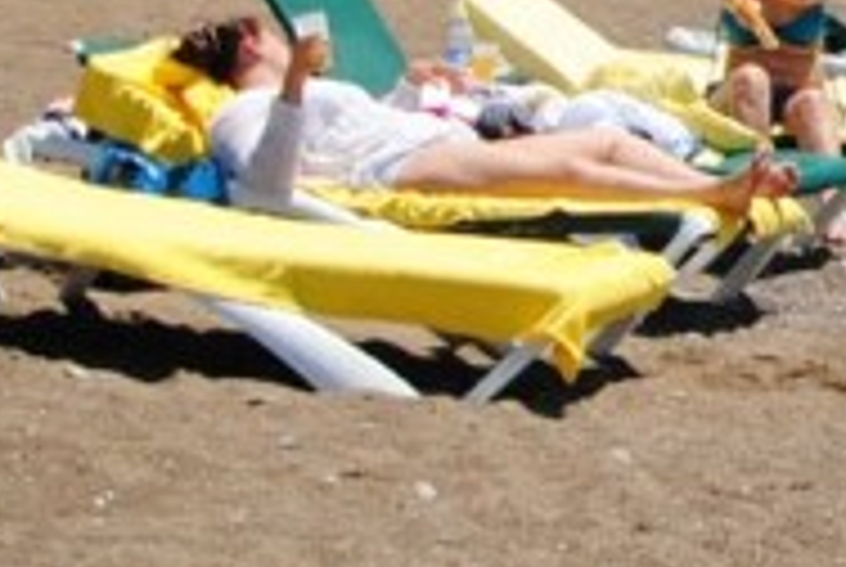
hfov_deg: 8.6
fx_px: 5178
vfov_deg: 6.2
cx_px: 1937
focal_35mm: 220
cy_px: -234
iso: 100
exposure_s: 1/250
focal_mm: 24
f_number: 8
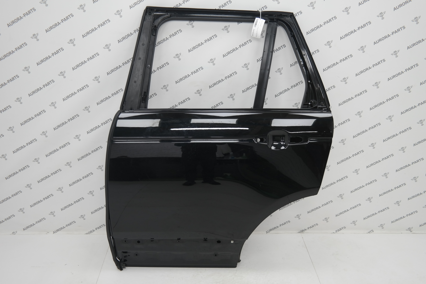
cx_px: 213
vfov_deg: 40.0
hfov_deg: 57.2
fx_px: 390
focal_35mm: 33
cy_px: 142
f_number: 4
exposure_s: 1/50
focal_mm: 22
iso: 200
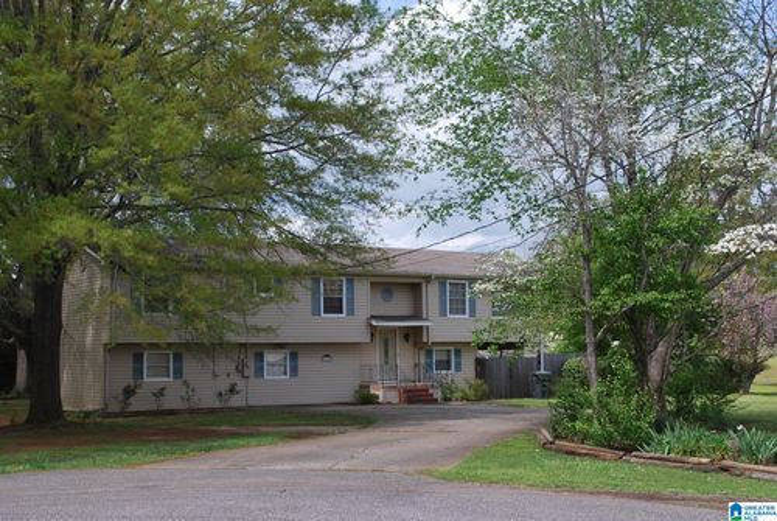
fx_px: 1102
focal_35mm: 51
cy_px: 260
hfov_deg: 38.8
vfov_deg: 26.6
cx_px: 388
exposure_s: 1/250
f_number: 8
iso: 100
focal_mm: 34
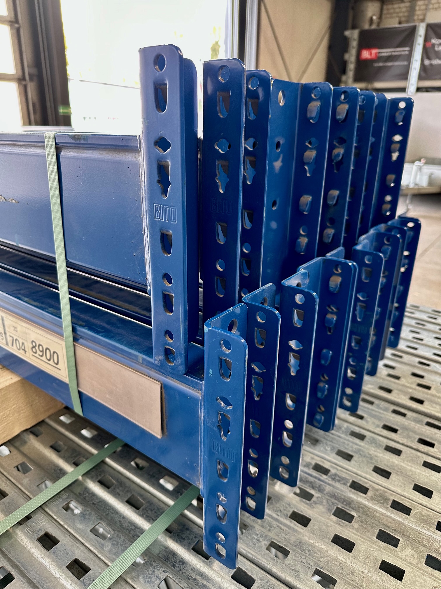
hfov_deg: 56.8
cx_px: 220
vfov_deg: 71.6
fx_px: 408
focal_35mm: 24
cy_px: 294
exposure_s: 1/65
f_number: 1.78
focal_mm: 6.86
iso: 250
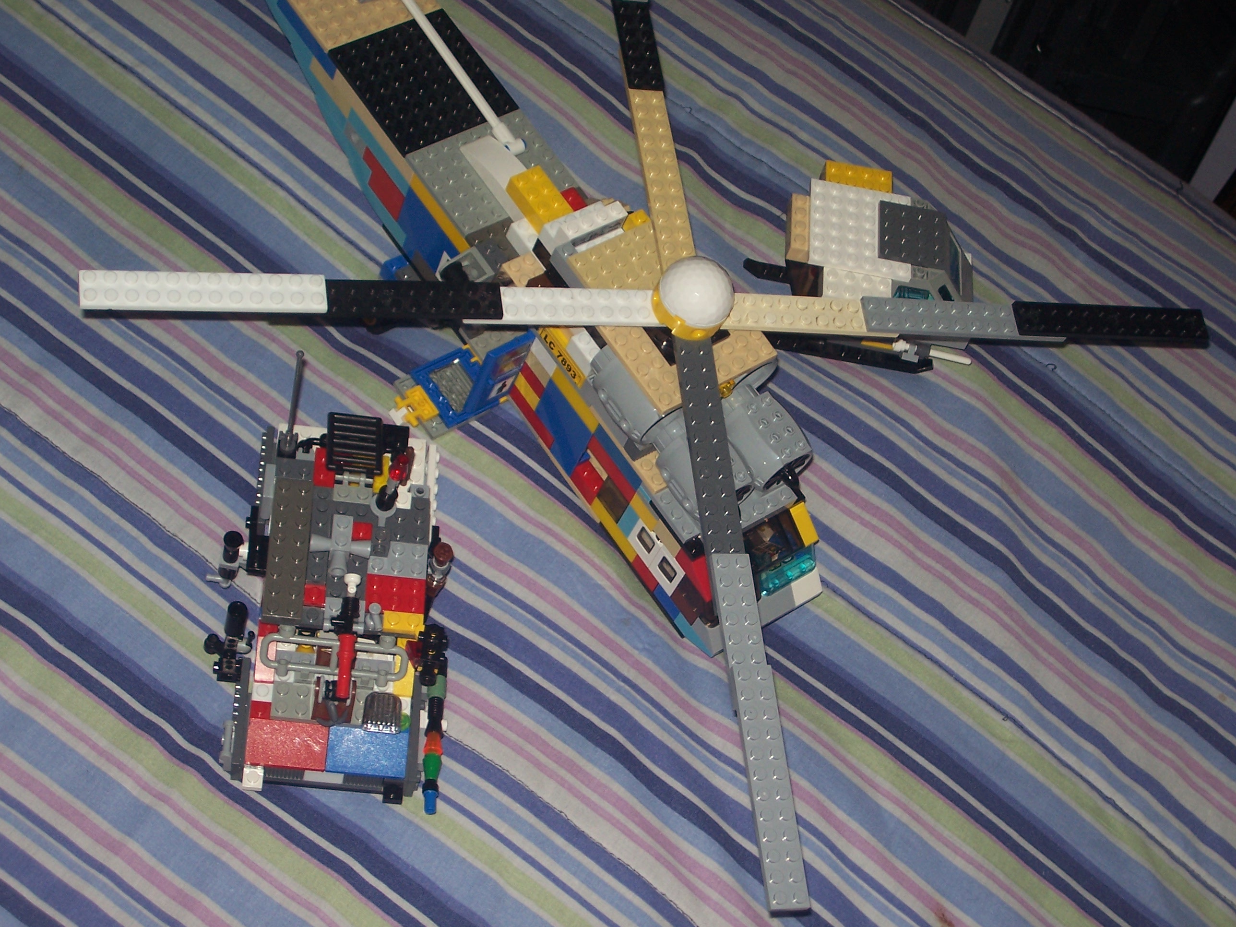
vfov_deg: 22.3
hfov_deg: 29.4
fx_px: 2357
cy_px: 464
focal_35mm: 66
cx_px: 618
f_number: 4
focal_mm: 10.8
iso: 80
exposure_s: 1/90
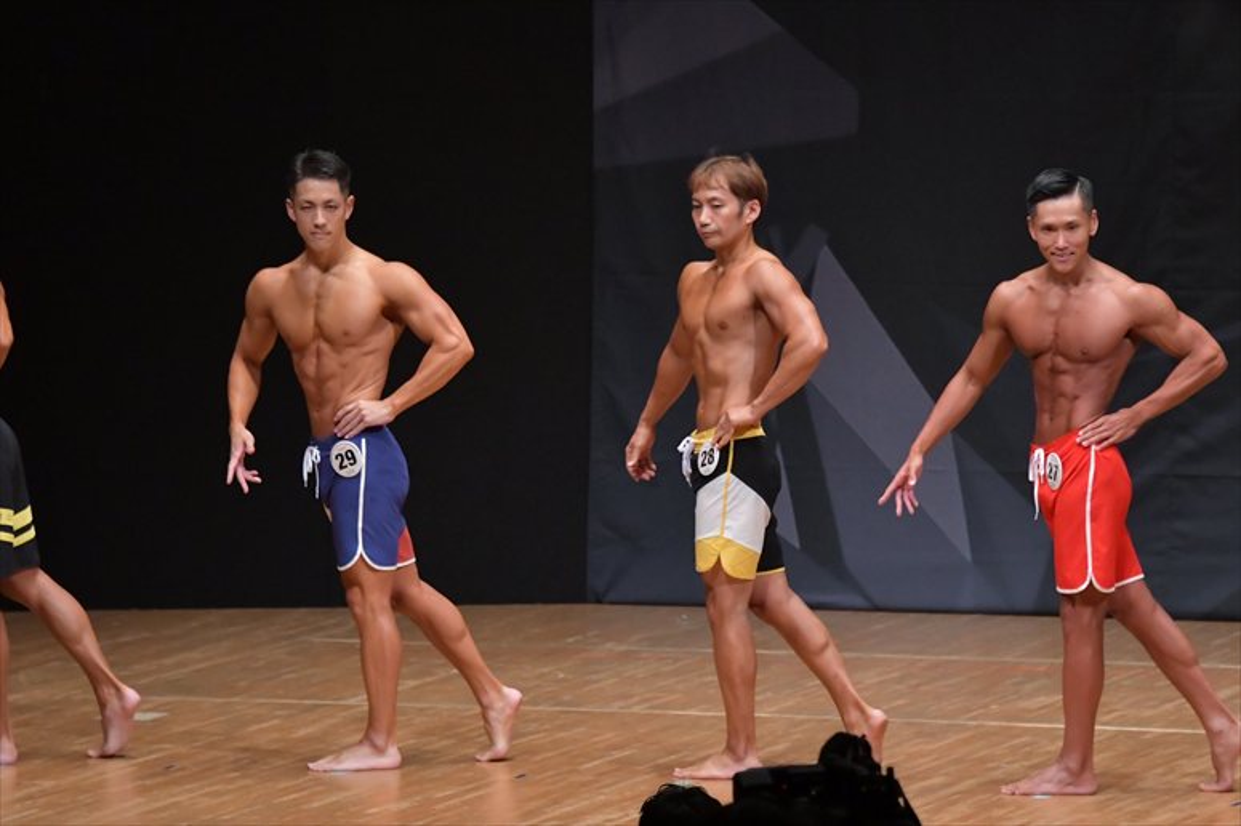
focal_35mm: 255
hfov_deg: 8.1
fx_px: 8786
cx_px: 620
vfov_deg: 5.4
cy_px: 413
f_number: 5.6
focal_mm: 170
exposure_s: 1/400
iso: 6400
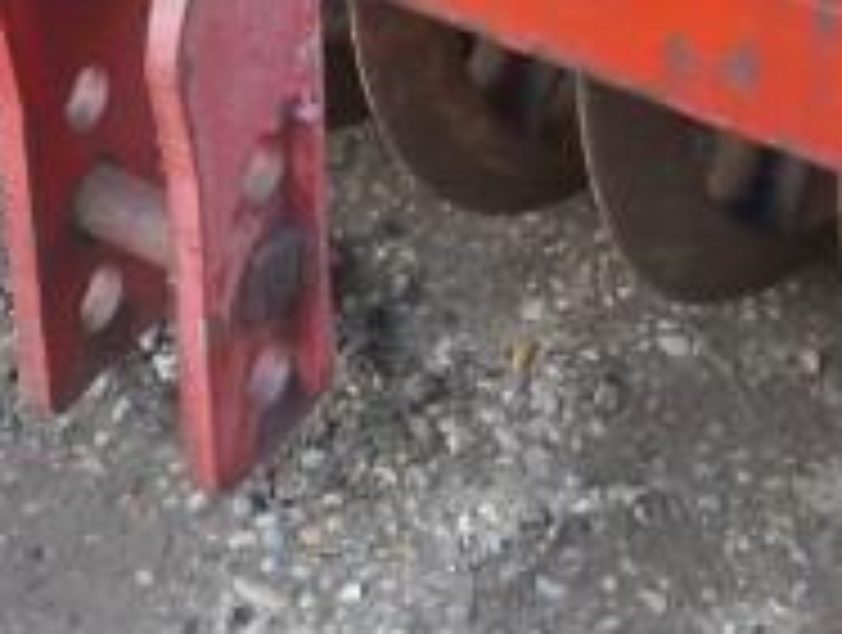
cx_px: 198
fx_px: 3729
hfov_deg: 12.8
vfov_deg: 9.2
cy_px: -544
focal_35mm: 153
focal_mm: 14
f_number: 3.5
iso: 250
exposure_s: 1/60
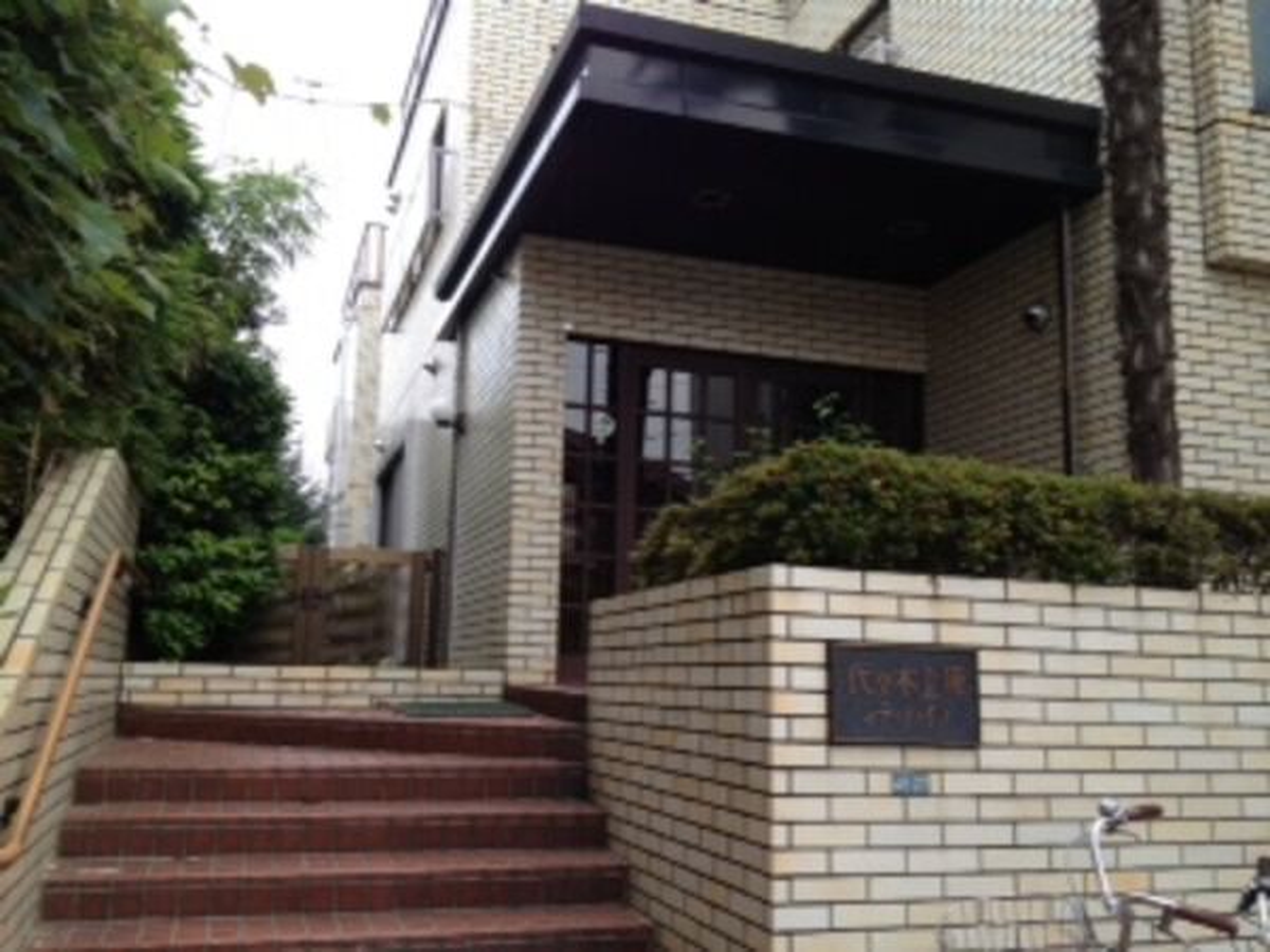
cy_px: 476
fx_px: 1284
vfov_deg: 40.7
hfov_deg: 52.6
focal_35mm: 35
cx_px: 635
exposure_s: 1/319
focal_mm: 4.28
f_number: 2.4
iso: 50
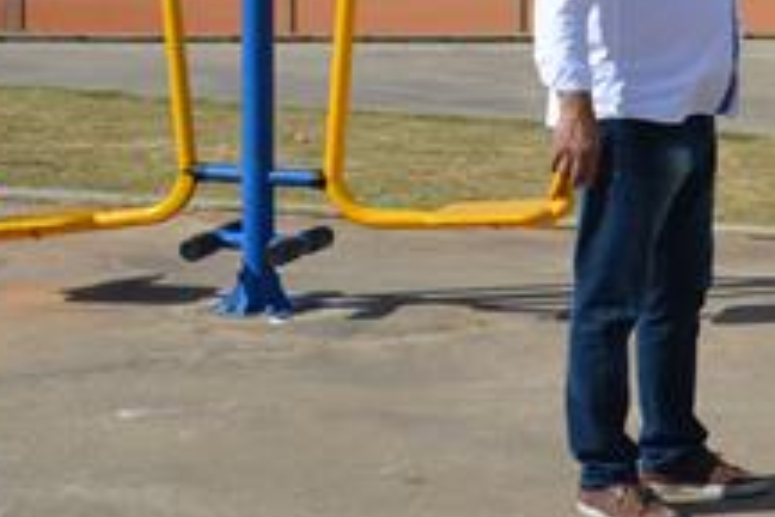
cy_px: 93
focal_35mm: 122
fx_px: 2626
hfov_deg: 14.7
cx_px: 1381
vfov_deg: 11.2
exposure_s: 1/320
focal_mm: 22
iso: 100
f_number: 8
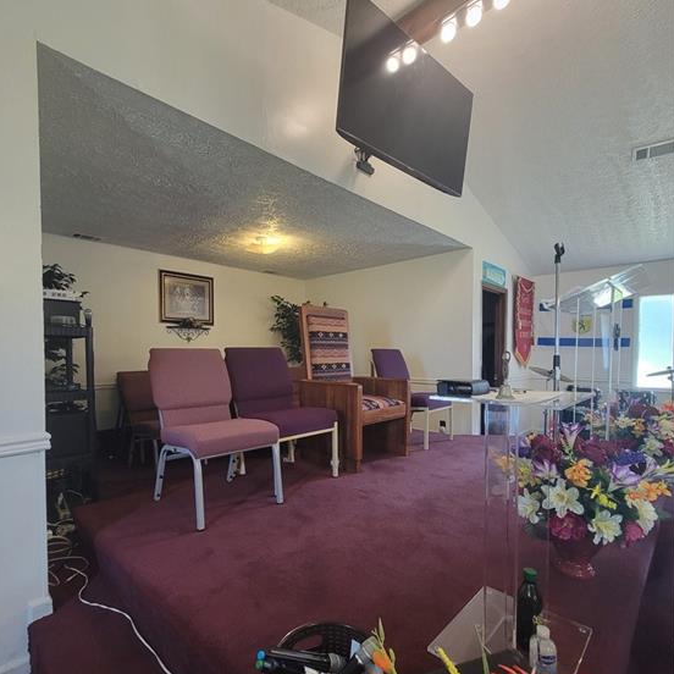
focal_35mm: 16
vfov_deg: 87.1
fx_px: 352
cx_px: 326
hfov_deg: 87.4
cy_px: 371
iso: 400
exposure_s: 1/60
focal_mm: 2.2
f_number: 2.2
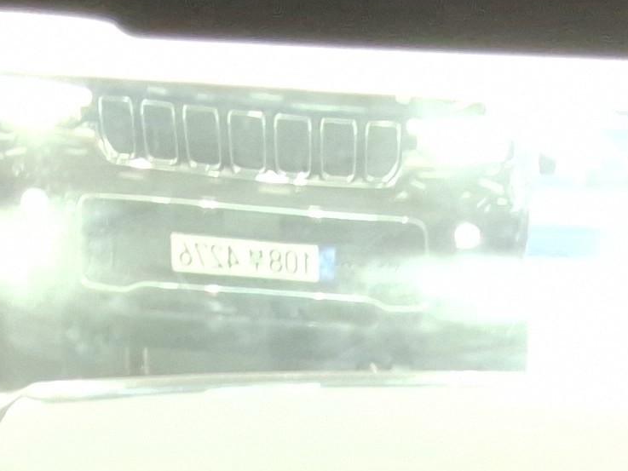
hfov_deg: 15.6
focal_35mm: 124
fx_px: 2250
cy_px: 1036
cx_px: 641
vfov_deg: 10.6
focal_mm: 2.91
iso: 67
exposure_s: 1/40
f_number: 1.9
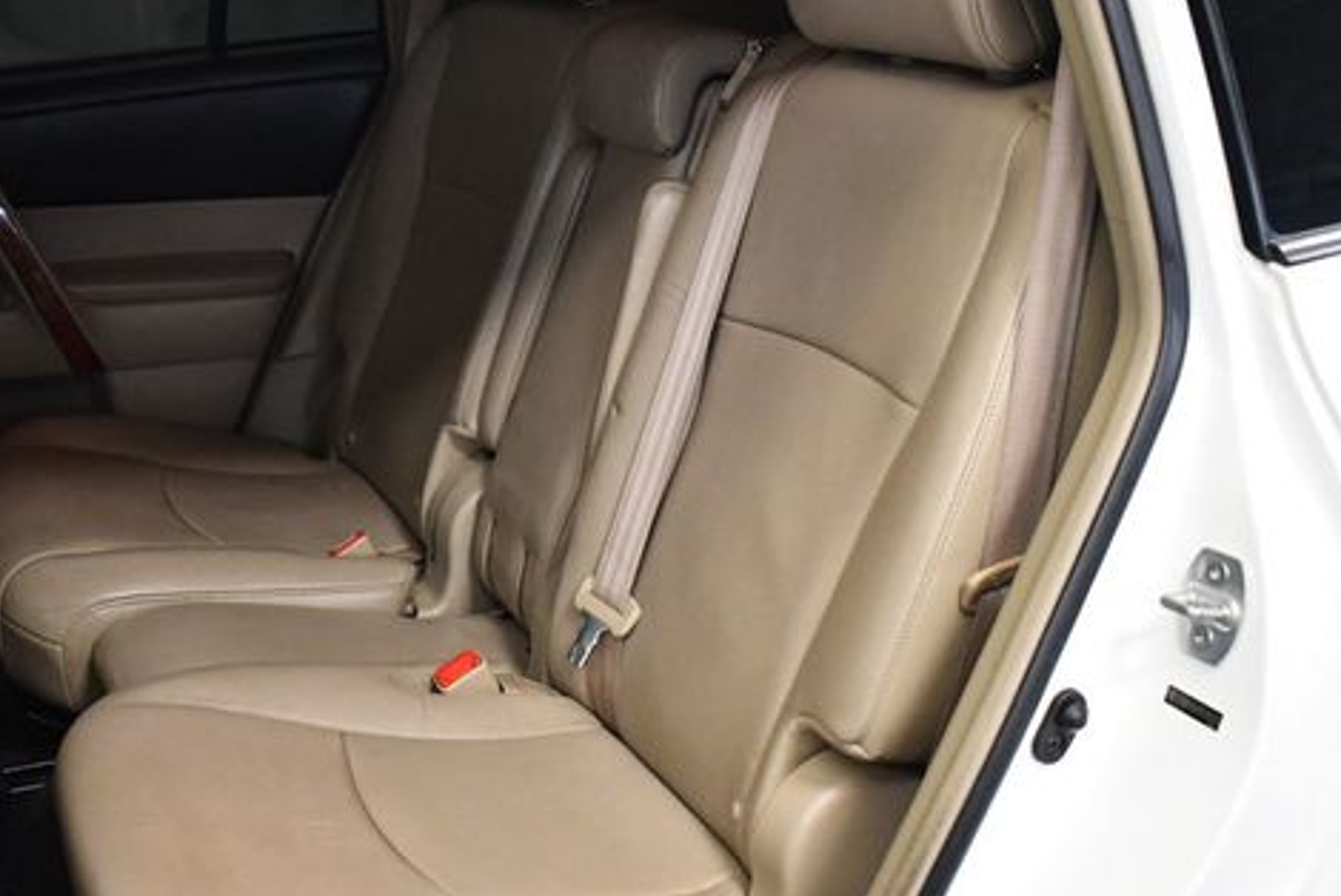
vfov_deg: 27.6
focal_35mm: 49
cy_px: 439
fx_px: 1826
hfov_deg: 40.0
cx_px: 479
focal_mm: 18
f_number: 3.5
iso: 2800
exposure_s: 1/125
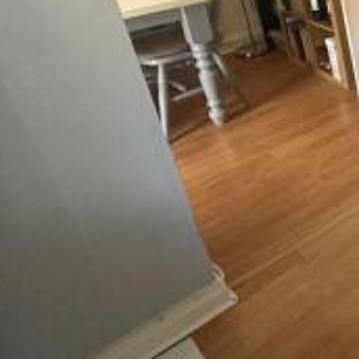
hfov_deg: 25.6
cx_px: 577
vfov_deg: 37.1
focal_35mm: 42
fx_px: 493
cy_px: 28
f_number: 2.2
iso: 320
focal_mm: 2.22
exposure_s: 1/100
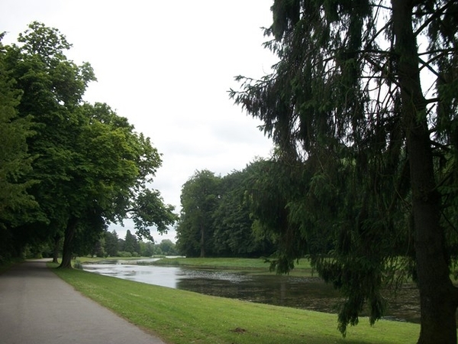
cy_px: 172
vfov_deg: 44.2
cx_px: 229
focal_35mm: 32
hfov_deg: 56.8
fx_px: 423
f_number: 8.8
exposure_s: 1/125
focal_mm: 5.7
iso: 80
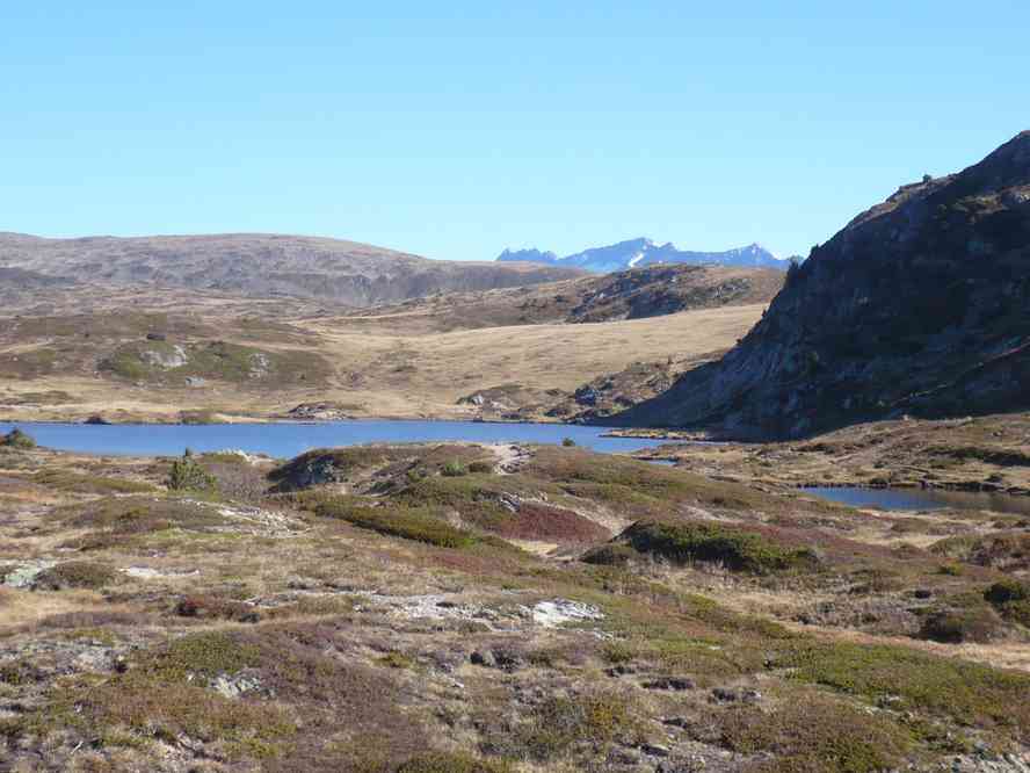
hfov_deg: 26.0
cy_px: 386
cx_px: 515
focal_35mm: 75
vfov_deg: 19.6
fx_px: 2232
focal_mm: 8.3
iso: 100
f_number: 3.4
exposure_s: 1/640
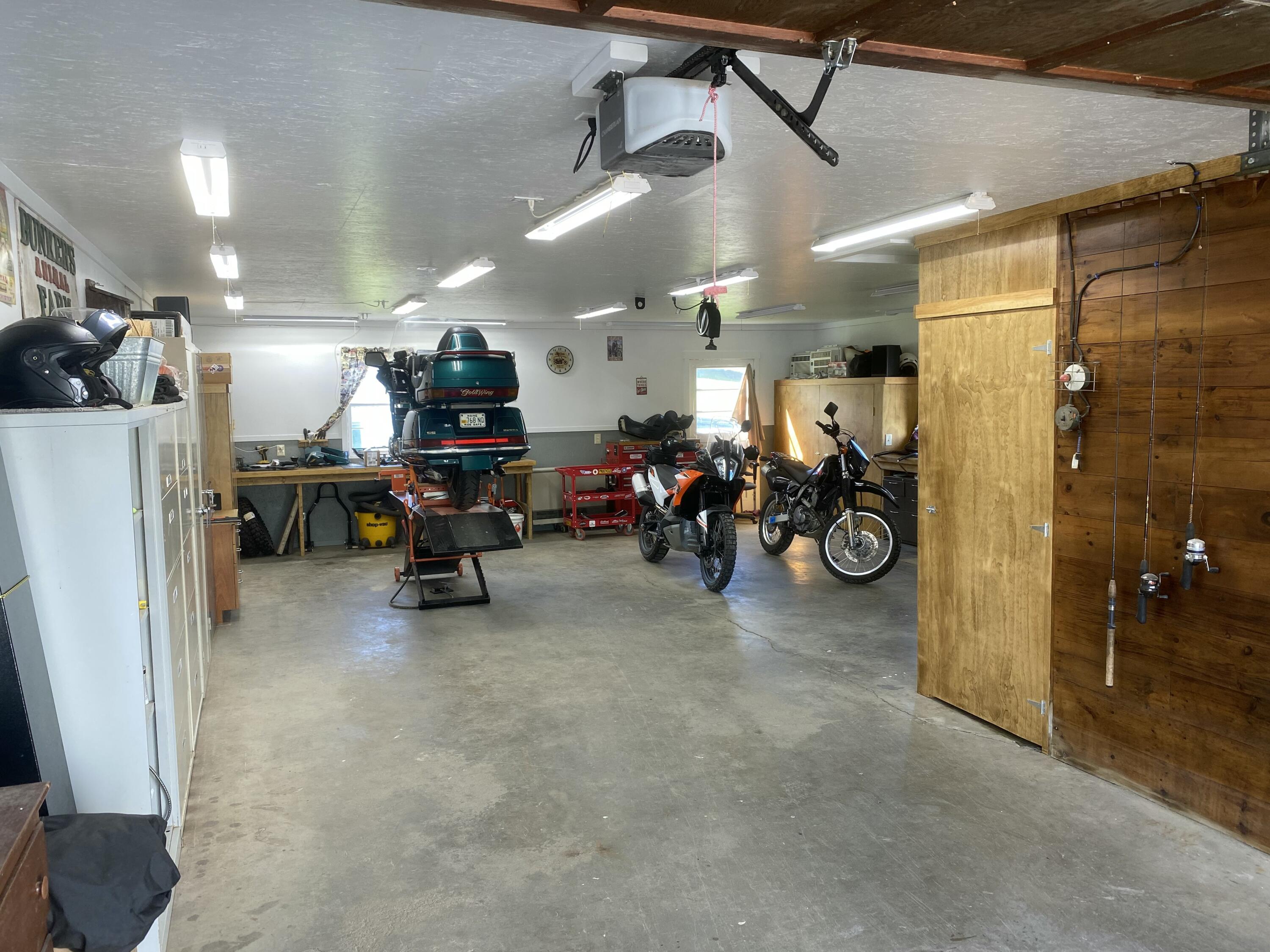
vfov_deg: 53.1
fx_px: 954
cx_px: 635
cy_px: 476
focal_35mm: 26
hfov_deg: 67.3
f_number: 1.8
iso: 64
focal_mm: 4.25
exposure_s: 1/120
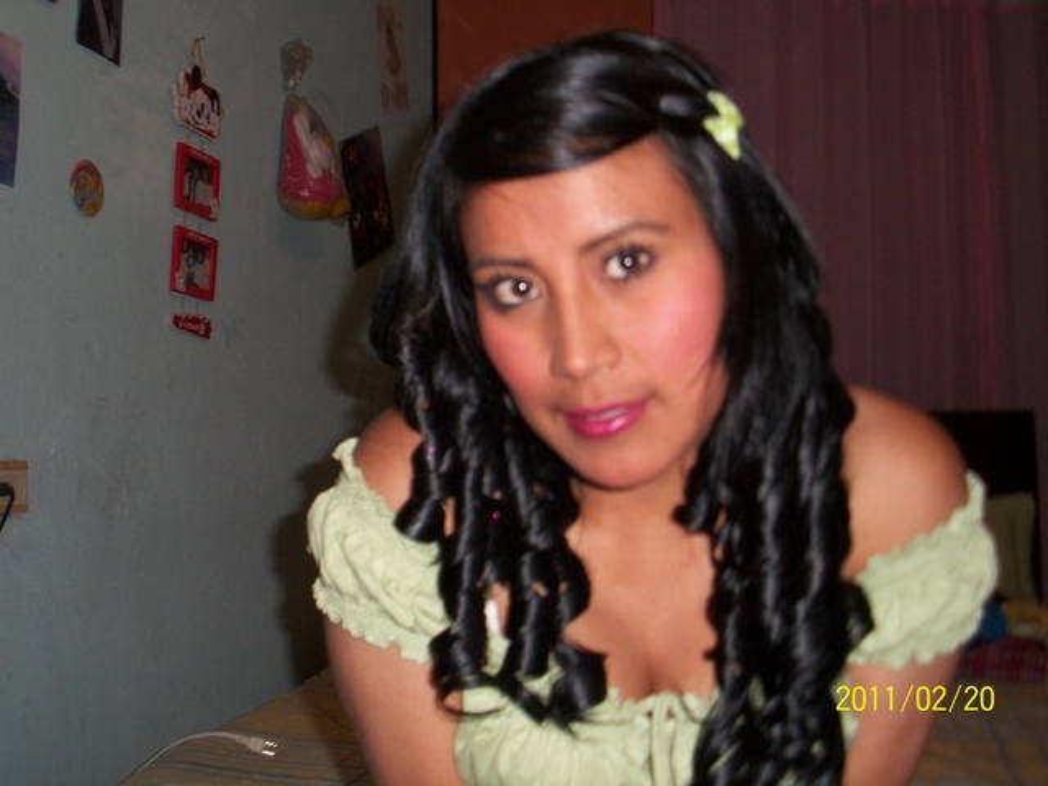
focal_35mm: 44
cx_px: 524
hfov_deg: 42.9
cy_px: 393
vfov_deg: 32.9
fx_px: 1332
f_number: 3.5
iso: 200
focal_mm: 7.8
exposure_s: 1/160
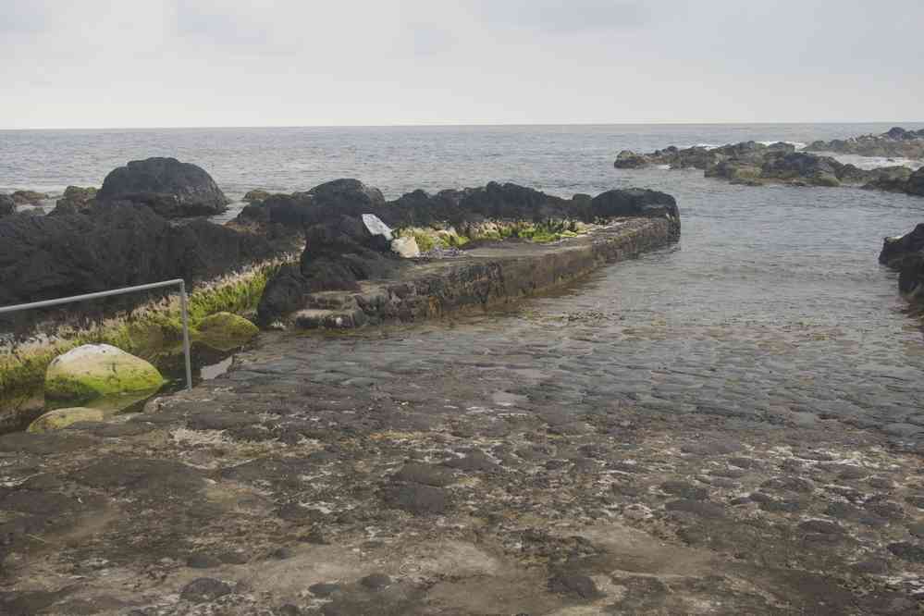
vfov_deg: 28.9
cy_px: 308
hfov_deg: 42.3
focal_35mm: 46
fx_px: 1193
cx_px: 462
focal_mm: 31
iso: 200
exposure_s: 1/60
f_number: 6.3
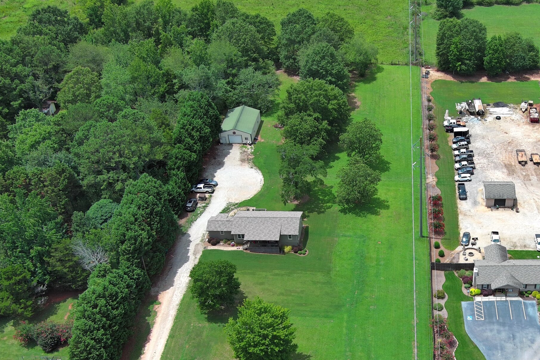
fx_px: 735
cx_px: 414
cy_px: 290
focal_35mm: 49
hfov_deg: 39.1
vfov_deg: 27.0
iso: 100
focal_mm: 10.57
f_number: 2.8
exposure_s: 1/1040
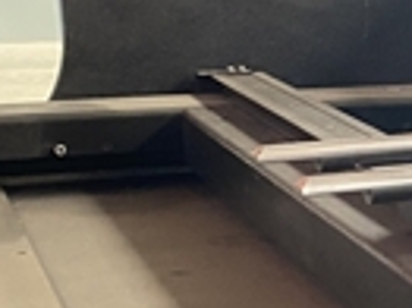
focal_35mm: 139
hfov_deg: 12.9
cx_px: 733
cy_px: 284
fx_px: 1653
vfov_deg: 10.6
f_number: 1.8
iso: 160
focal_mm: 4.25
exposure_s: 1/60
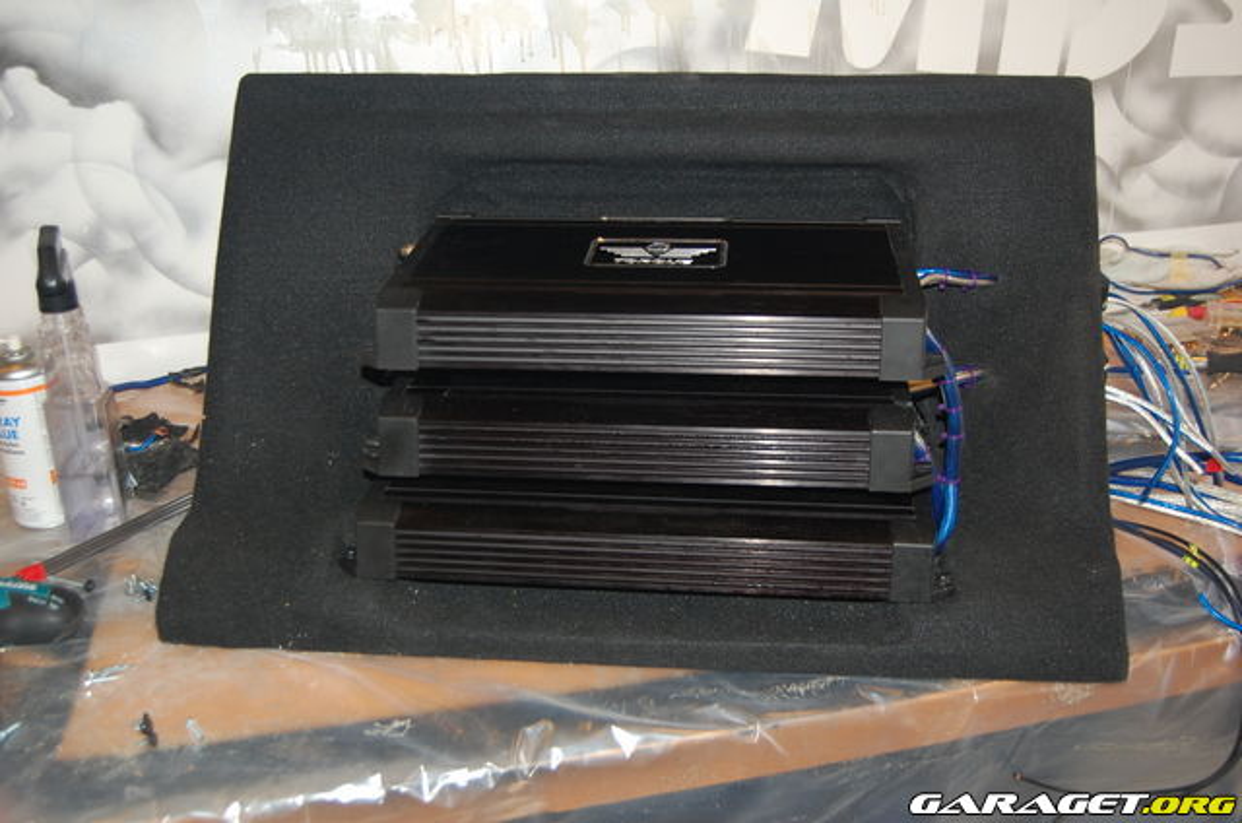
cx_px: 621
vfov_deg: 36.7
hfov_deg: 53.2
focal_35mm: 36
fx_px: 1240
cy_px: 412
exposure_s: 1/60
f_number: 4
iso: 400
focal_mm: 24
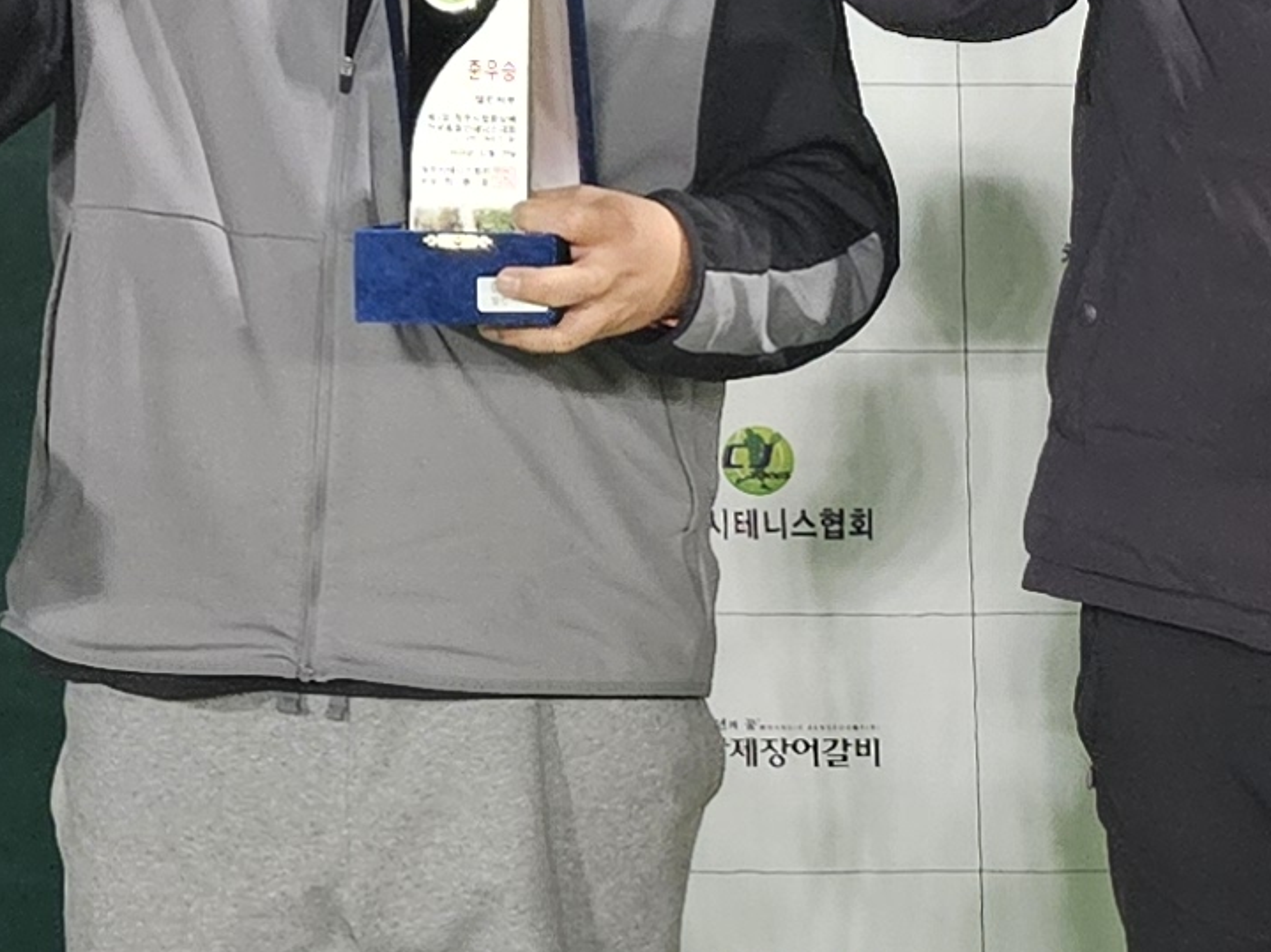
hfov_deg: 14.4
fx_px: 4699
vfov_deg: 11.6
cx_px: 1876
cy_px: 574
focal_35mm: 128
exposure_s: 1/120
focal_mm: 5.4
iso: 640
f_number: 1.8
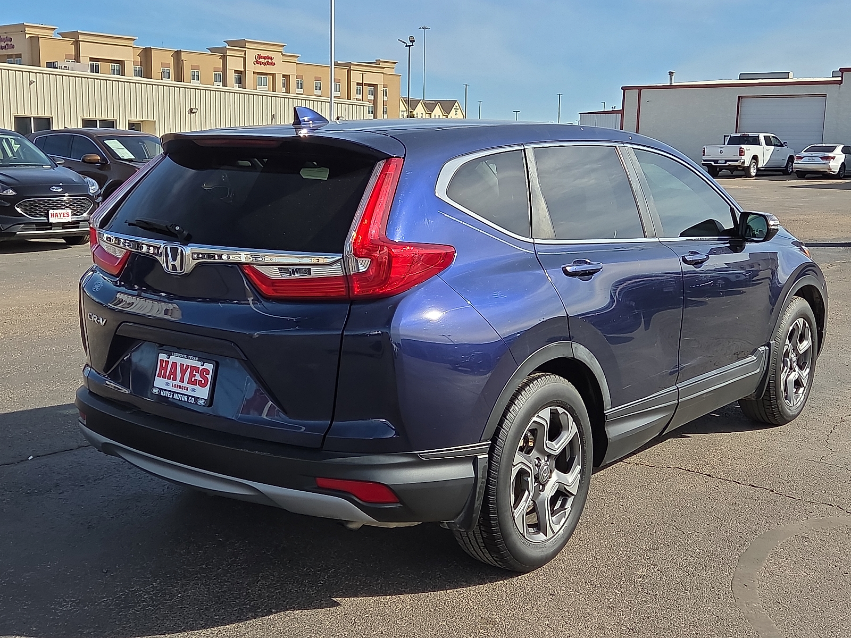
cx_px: 426
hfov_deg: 44.8
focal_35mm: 42
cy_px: 319
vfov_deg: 34.3
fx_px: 1033
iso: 25
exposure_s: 1/1429
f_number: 1.8
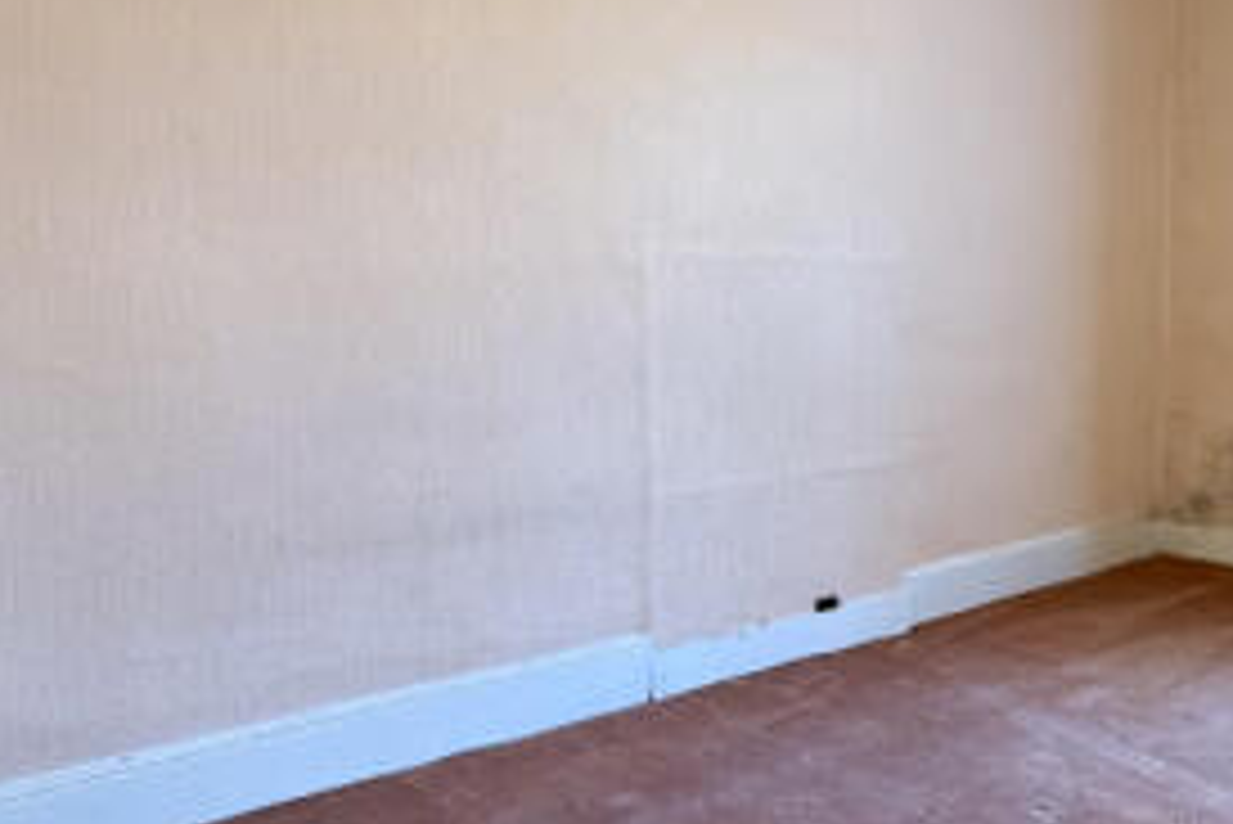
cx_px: 826
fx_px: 1062
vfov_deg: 42.3
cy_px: 371
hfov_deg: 58.8
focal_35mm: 31
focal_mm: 2.22
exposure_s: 1/50
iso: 500
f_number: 2.2
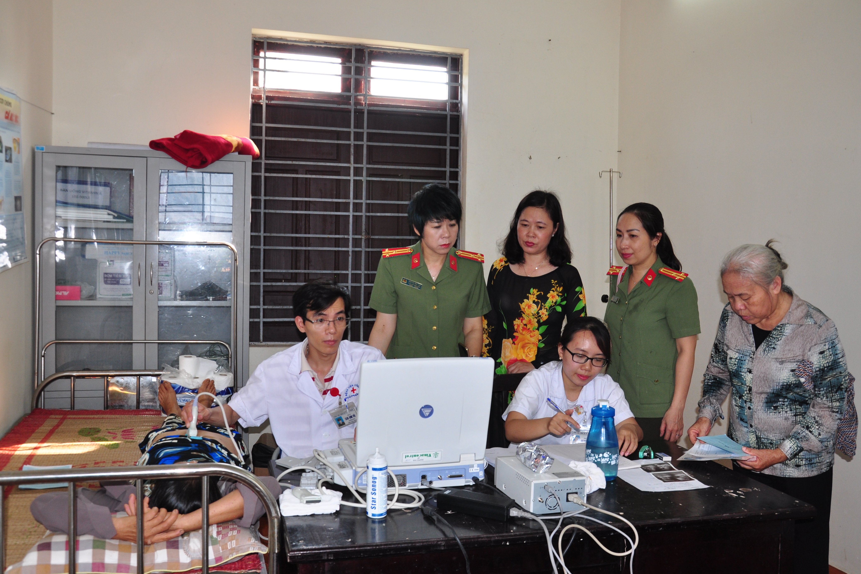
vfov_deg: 40.5
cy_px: 285
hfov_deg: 57.9
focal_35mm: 33
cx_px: 425
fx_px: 778
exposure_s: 1/60
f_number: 5
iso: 400
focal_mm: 21
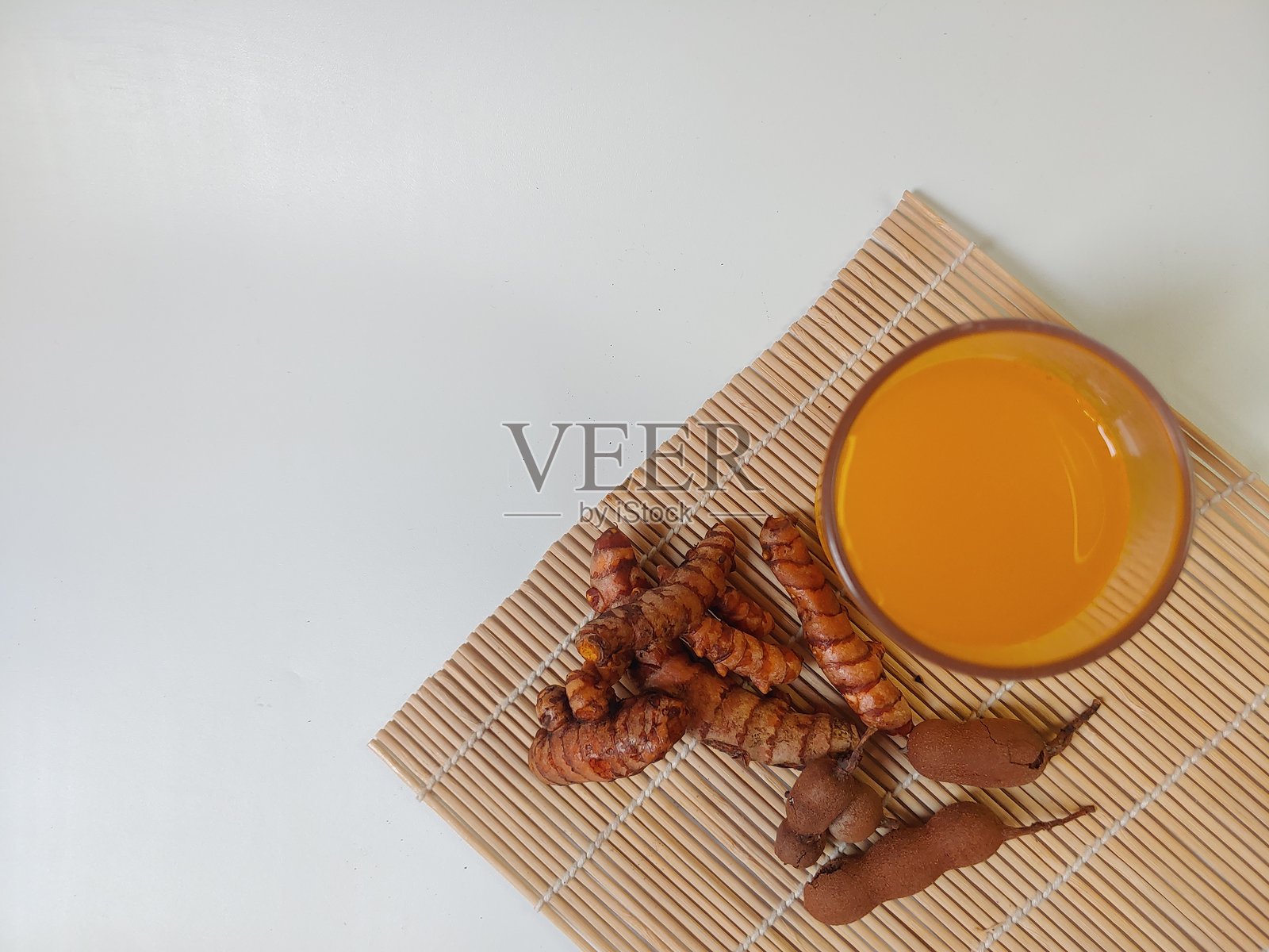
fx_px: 916
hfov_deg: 69.4
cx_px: 634
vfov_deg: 54.9
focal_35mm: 25
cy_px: 476
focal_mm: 4.23
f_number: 1.5
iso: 50
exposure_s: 1/60
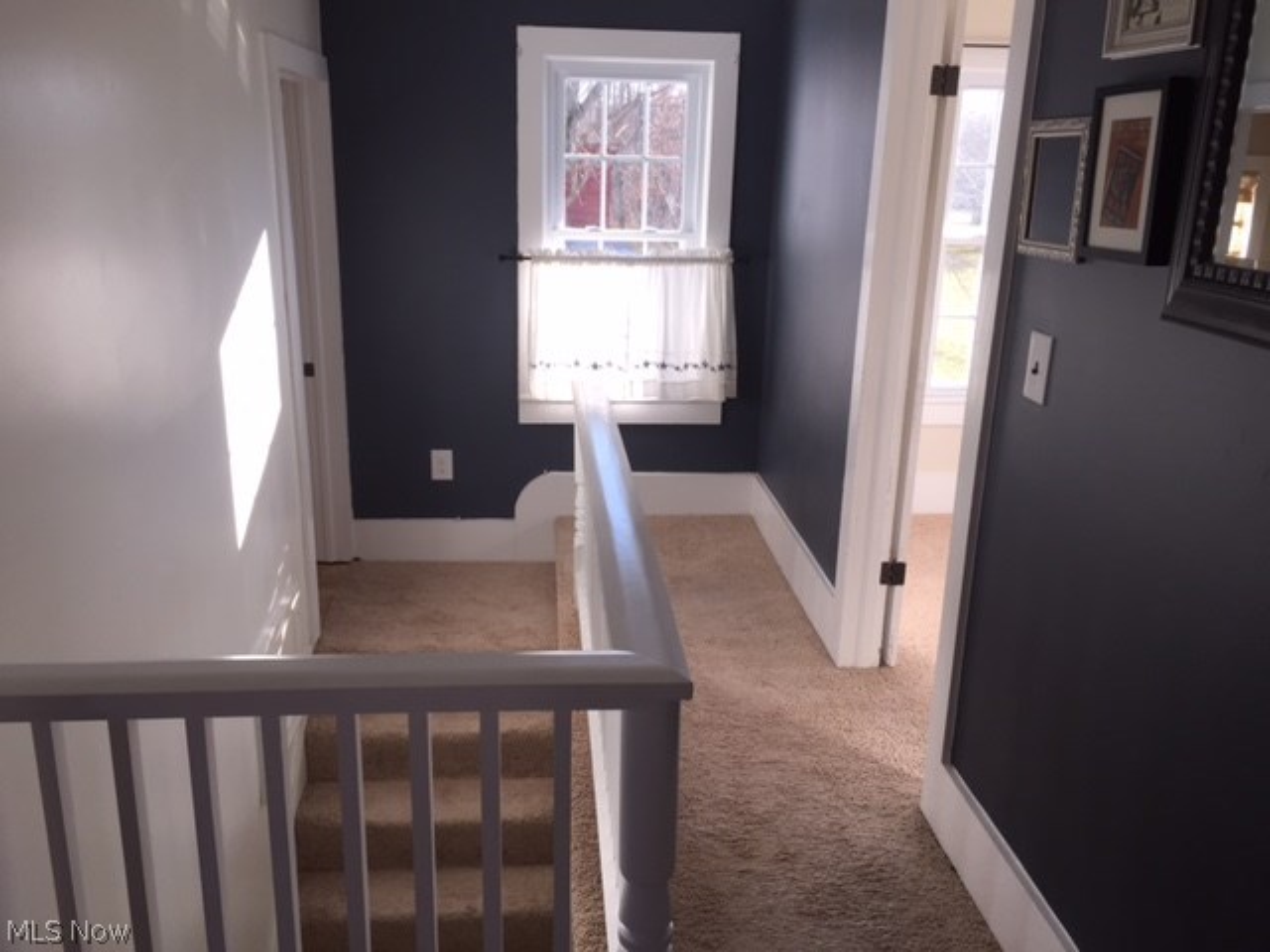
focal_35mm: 29
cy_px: 476
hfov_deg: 61.7
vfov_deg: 48.2
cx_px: 635
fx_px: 1064
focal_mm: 4.15
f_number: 2.2
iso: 40
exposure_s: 1/144
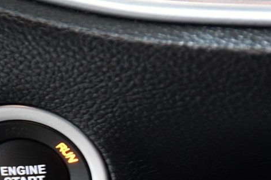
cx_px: 24
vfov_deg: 4.7
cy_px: 167
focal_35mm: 292
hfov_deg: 7.0
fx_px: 2197
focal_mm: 90
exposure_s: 1/25
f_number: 5.3
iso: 2500
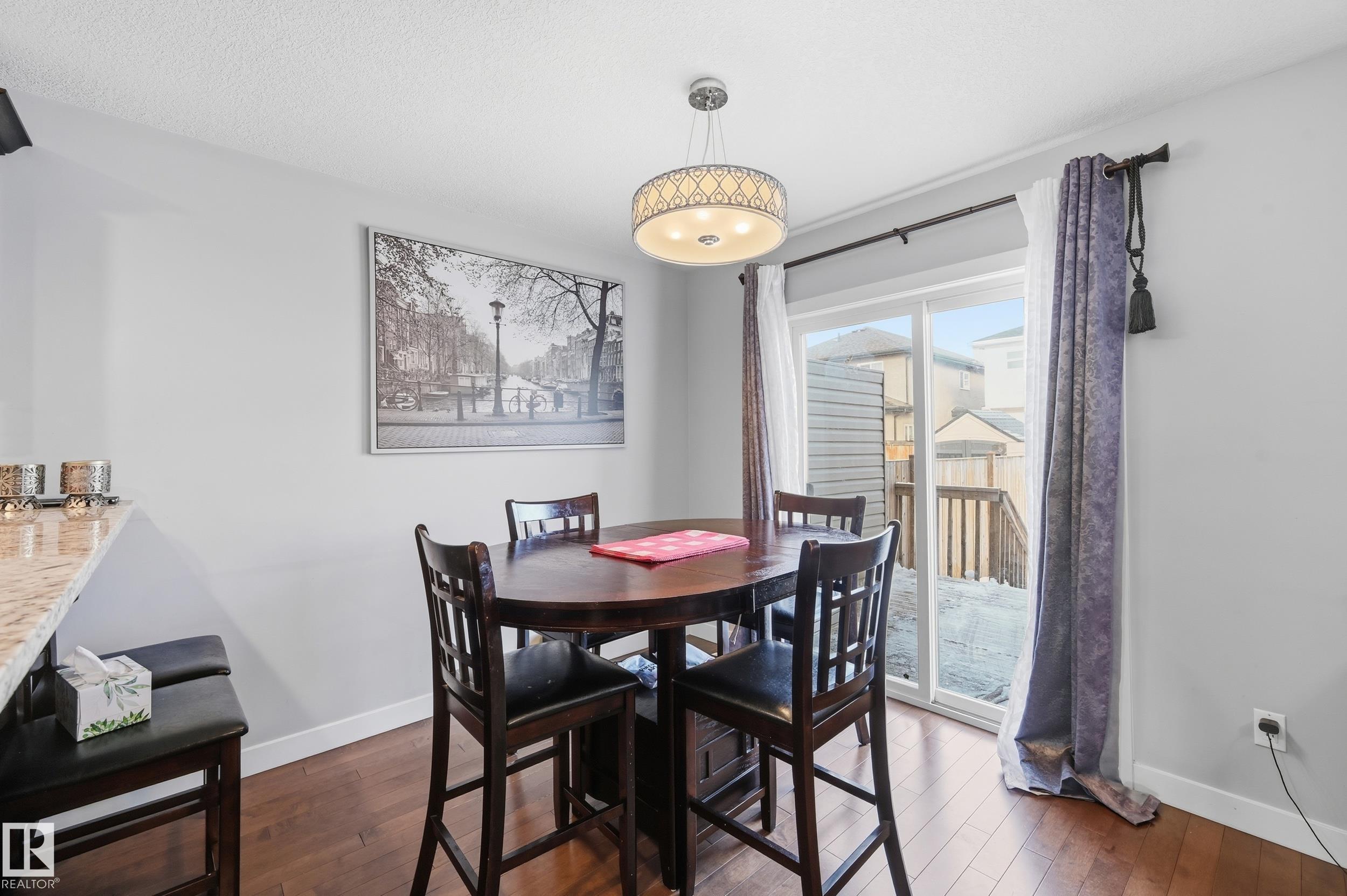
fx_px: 523
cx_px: 674
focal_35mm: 14
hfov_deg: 104.3
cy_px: 448
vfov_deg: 81.1
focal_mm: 14
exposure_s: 1/15
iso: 100
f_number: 8
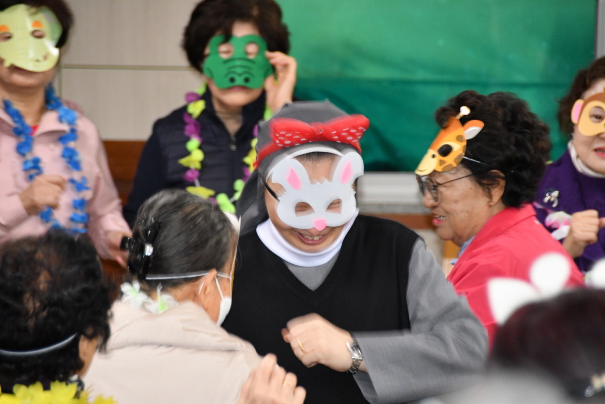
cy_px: 202
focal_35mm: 232
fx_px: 3899
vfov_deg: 5.9
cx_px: 302
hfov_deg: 8.9
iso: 3200
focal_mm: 155
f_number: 6
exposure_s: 1/60
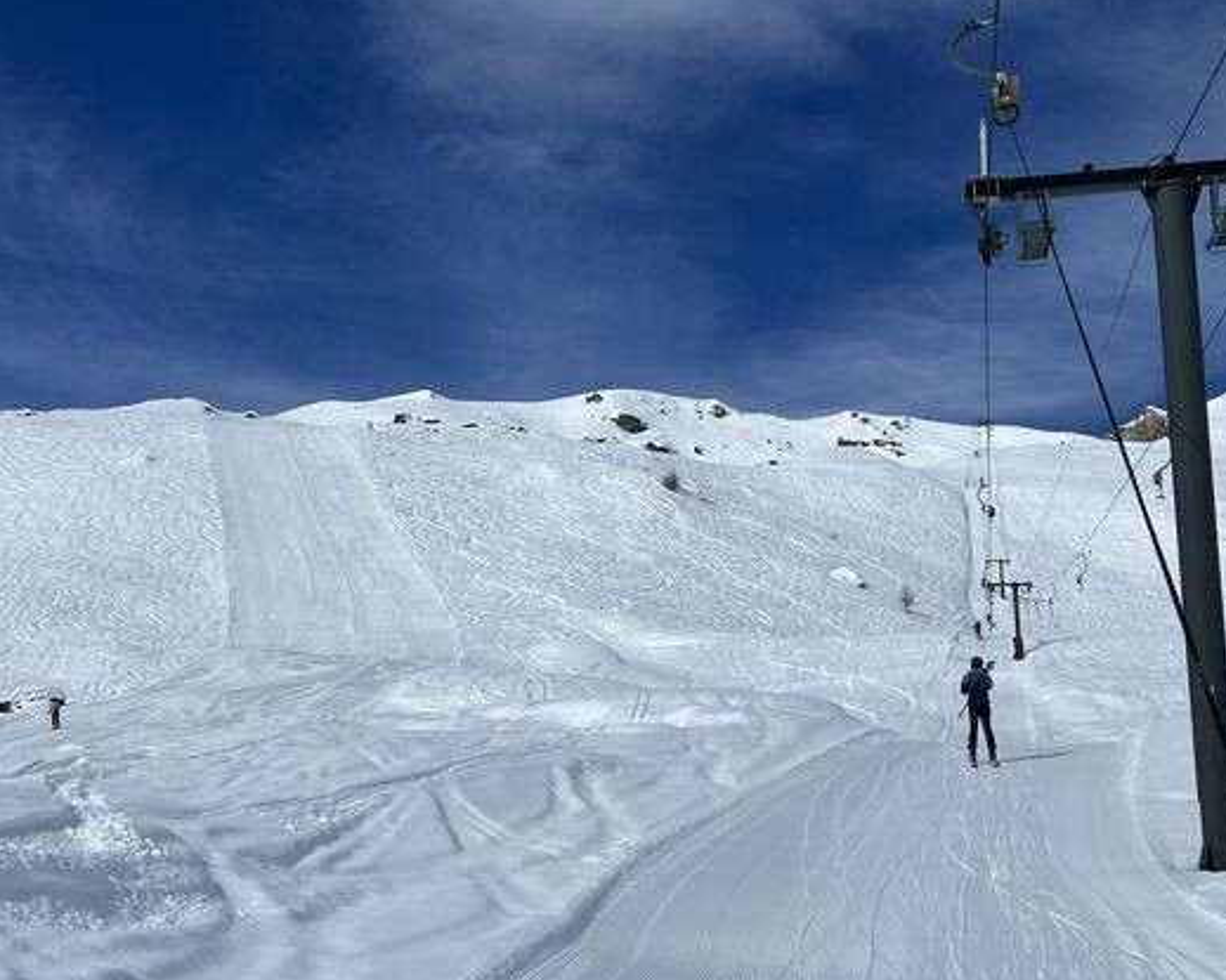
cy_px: 405
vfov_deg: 34.1
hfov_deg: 41.9
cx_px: 529
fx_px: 1596
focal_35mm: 44
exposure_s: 1/14286
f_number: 1.5
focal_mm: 5.7
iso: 50
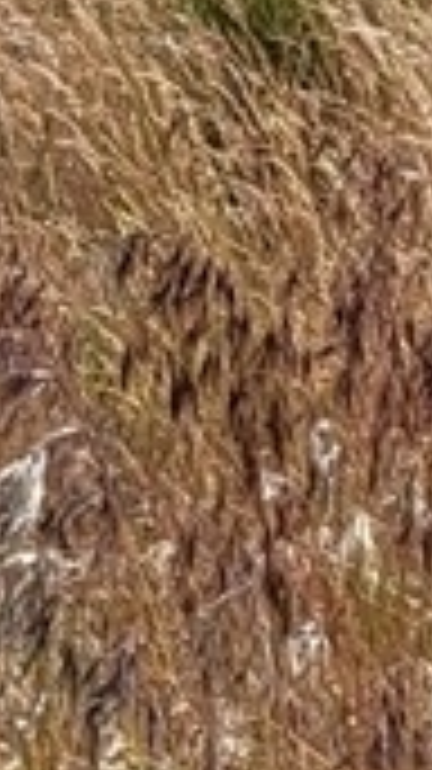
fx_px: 5201
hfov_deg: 4.2
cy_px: -1369
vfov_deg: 7.6
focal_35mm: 255
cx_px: -1611
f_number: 1.8
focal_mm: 7
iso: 20
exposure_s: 1/1406
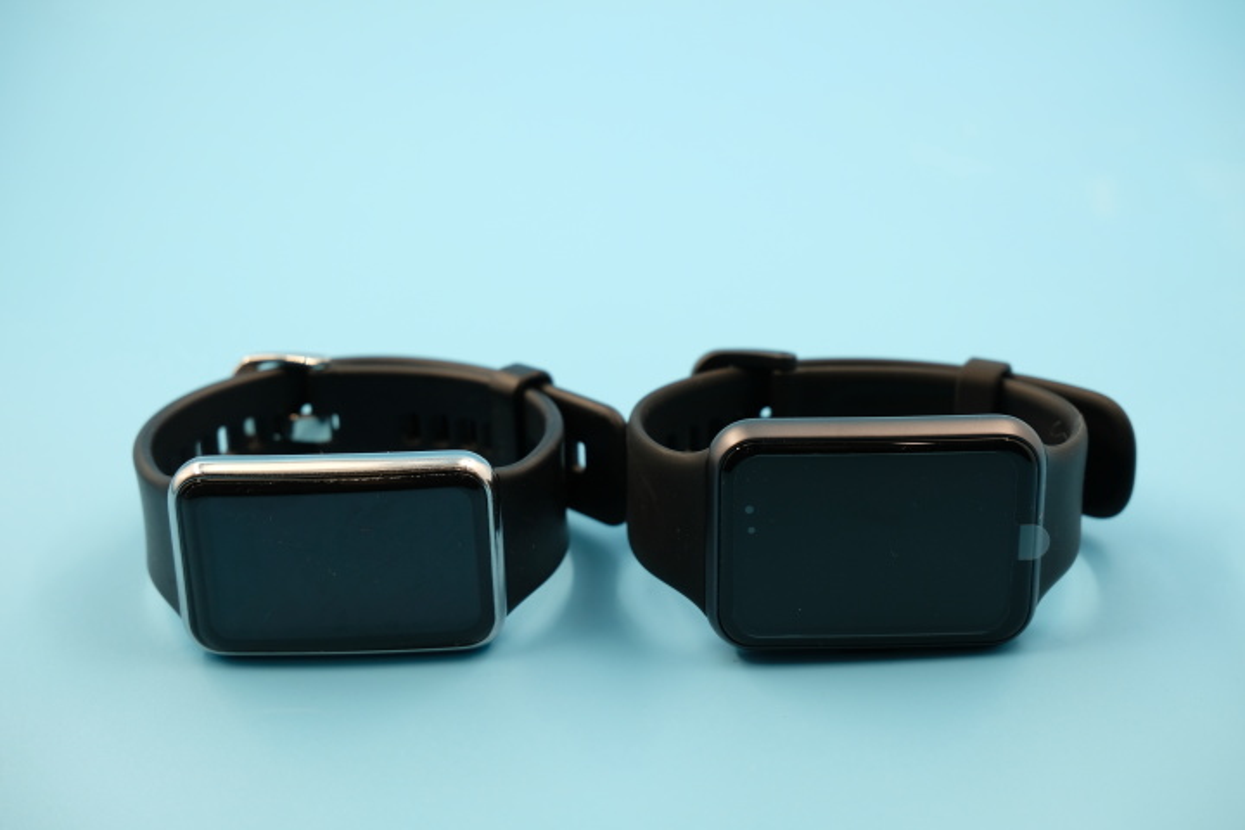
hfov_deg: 33.9
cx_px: 622
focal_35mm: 59
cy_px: 415
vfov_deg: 23.0
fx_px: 2040
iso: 320
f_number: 5.6
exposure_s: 1/60
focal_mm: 39.6
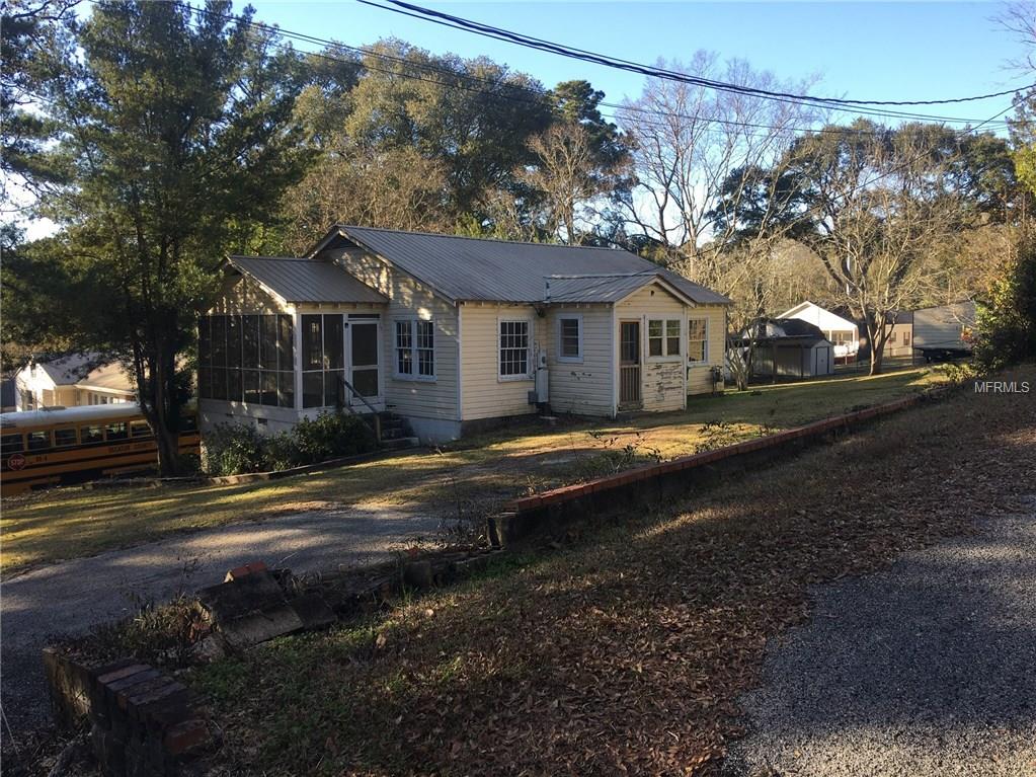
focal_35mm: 29
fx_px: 868
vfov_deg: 48.2
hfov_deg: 61.7
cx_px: 518
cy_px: 388
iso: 25
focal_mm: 4.15
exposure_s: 1/298
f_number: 2.2
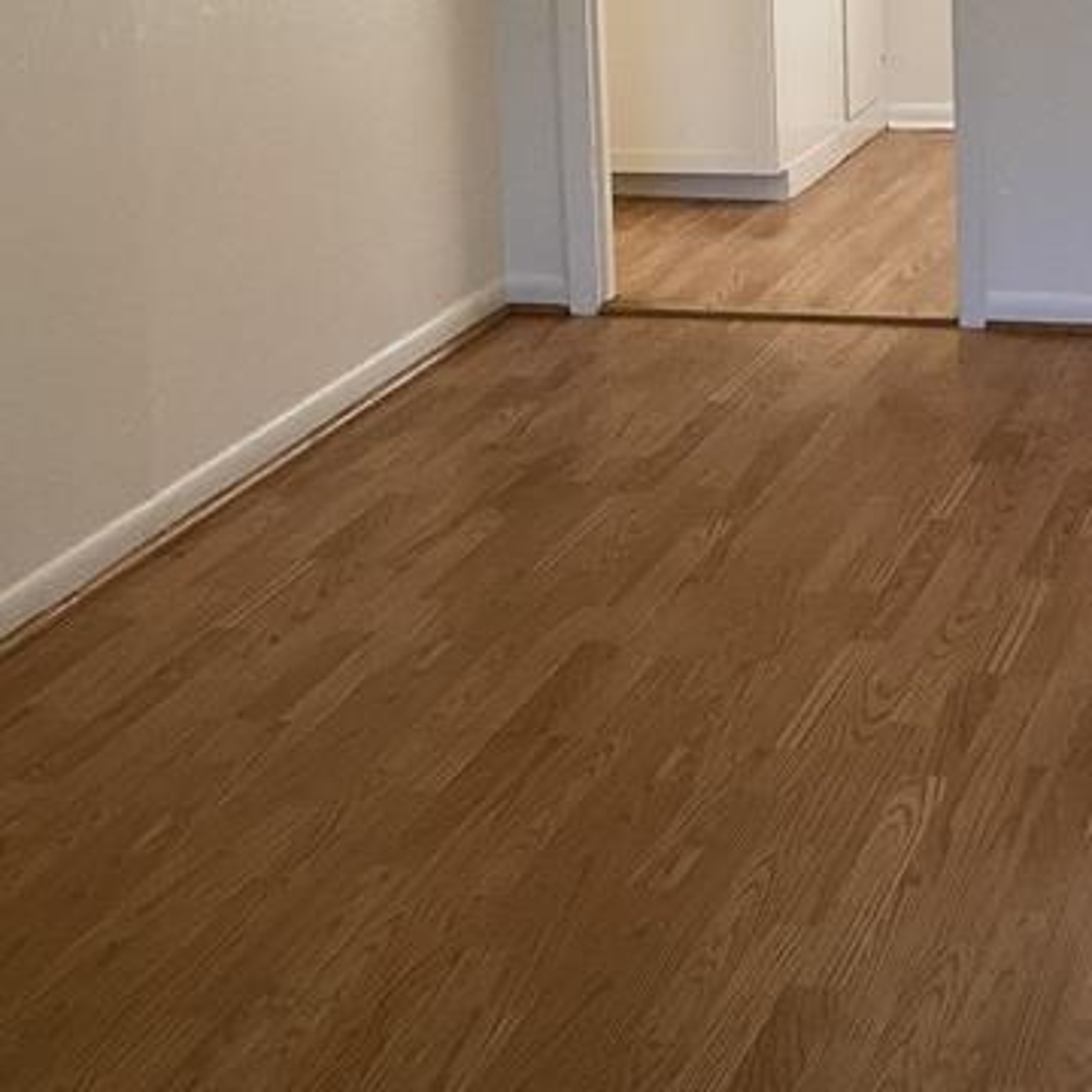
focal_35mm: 78
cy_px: -49
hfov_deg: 21.7
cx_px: 971
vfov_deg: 21.3
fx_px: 2784
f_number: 2.4
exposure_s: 1/60
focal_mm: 3.3
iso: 160
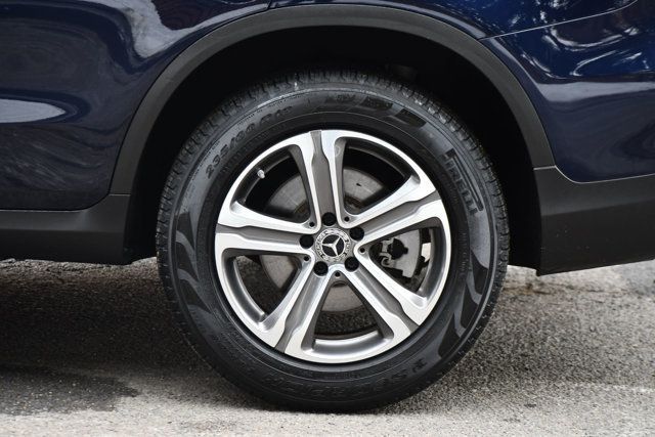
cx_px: 328
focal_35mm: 150
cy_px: 218
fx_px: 2730
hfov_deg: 13.7
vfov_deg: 9.2
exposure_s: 1/250
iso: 720
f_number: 4.8
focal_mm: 100
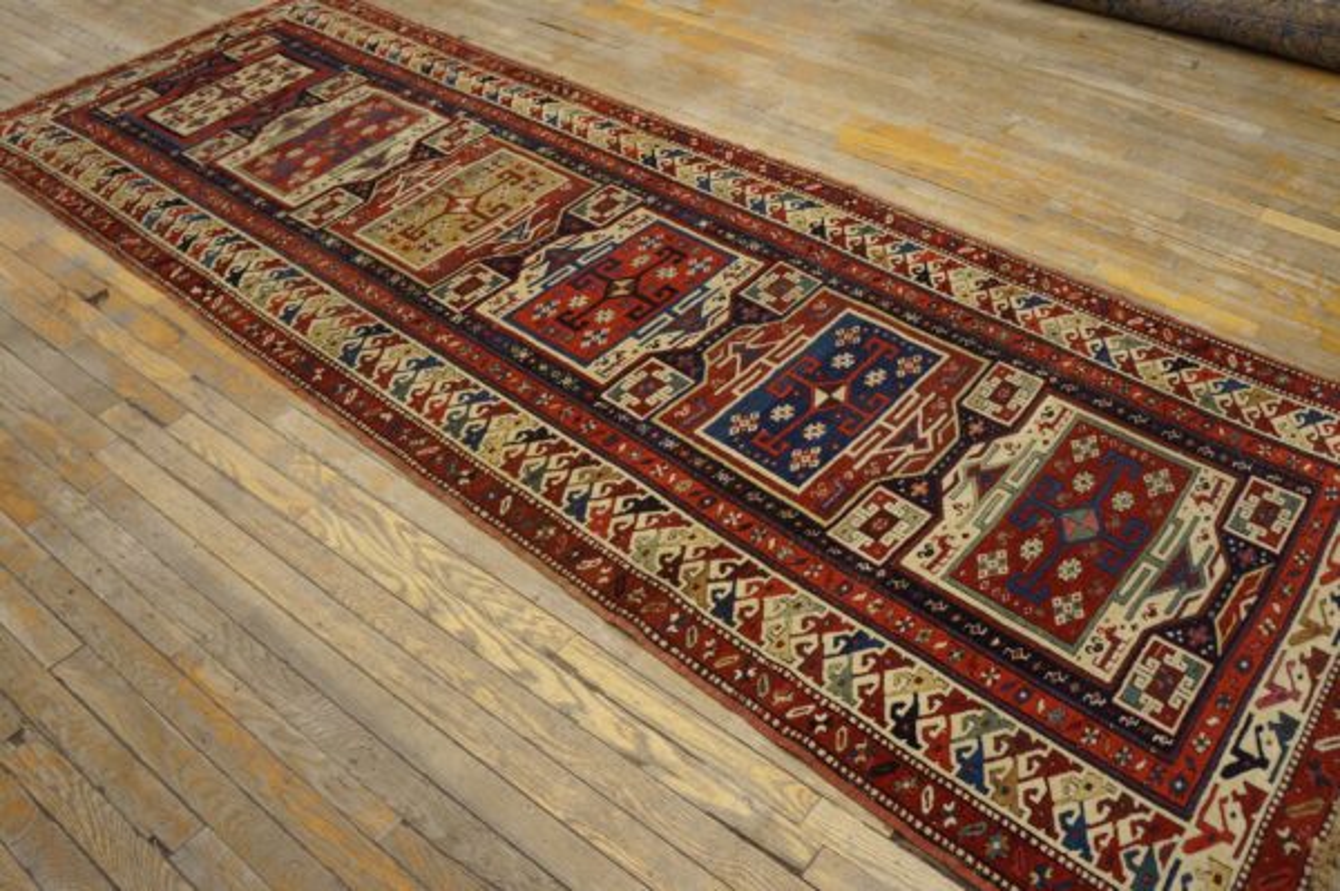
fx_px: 1116
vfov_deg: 43.5
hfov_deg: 62.0
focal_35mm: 30
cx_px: 670
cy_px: 446
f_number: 4
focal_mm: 20
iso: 800
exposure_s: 1/60
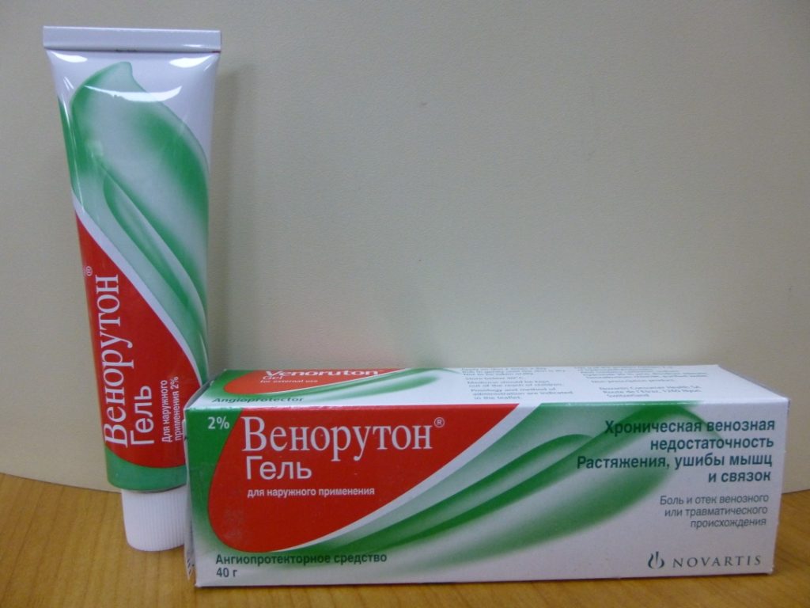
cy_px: 304
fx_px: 585
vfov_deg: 54.9
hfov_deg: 69.4
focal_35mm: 25
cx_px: 405
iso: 400
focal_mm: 4.5
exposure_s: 1/80
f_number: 3.1
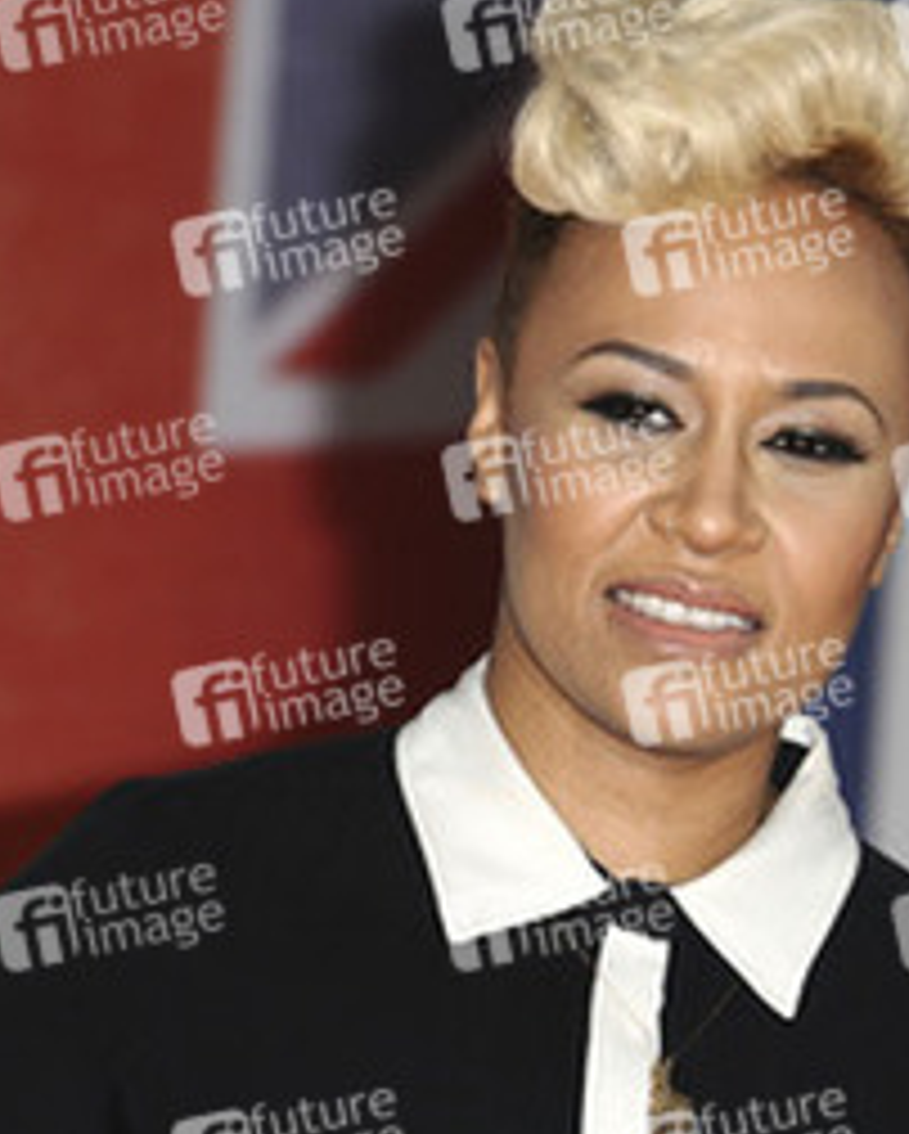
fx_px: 12221
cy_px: 580
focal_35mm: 364
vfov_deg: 5.3
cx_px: 166
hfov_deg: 4.3
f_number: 4.5
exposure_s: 1/160
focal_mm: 145
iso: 320
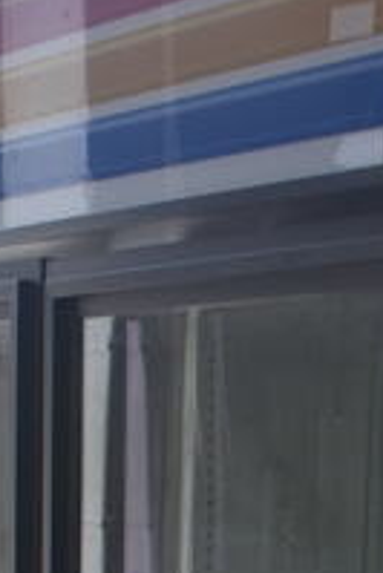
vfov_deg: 14.7
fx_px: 1975
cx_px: 279
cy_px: 986
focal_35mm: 124
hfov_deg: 11.1
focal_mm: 18
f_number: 4.5
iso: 400
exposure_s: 1/250
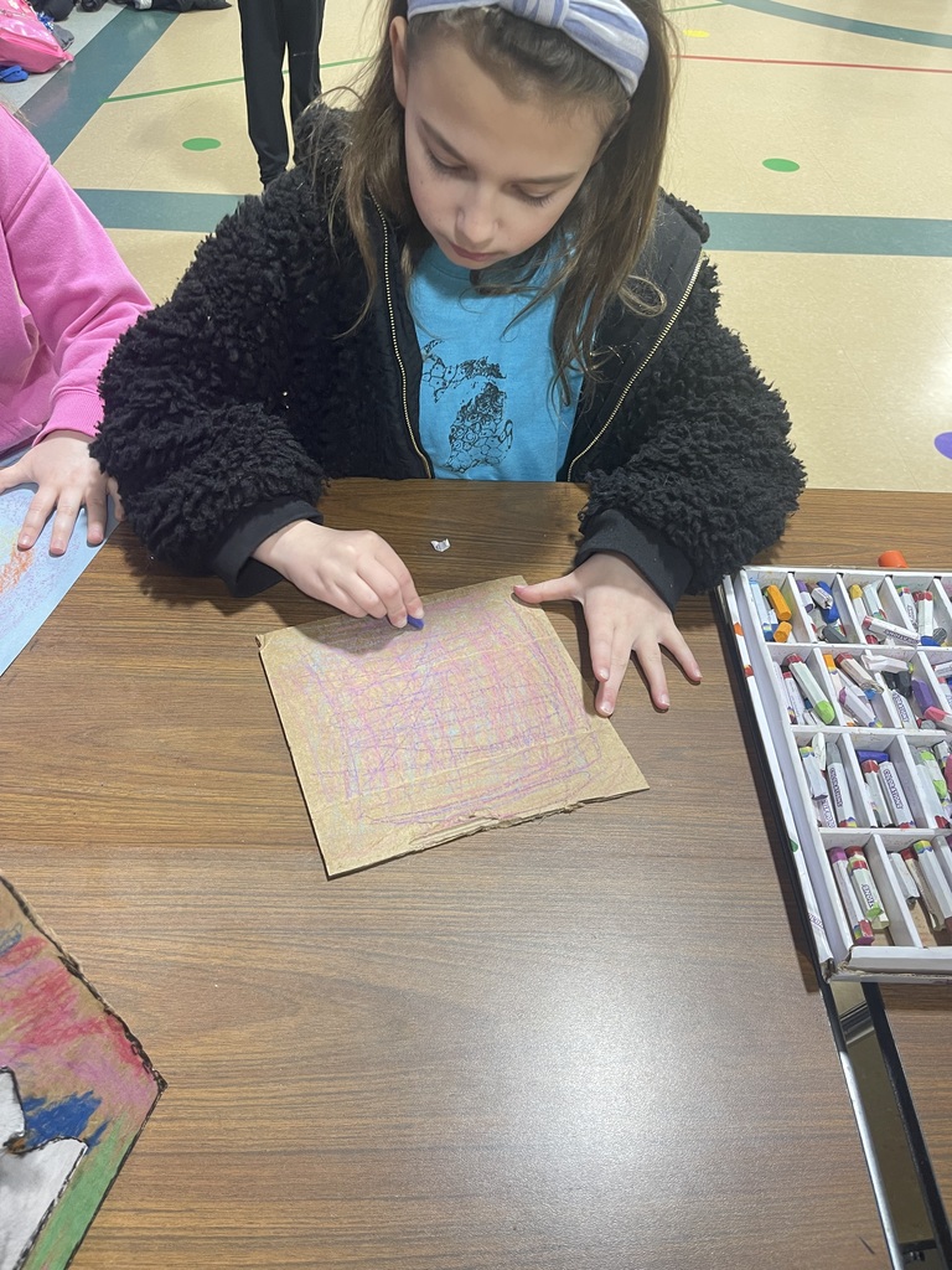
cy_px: 635
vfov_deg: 69.4
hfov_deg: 54.9
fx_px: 917
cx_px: 476
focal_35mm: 25
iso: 125
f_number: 1.6
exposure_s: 1/60
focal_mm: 5.1
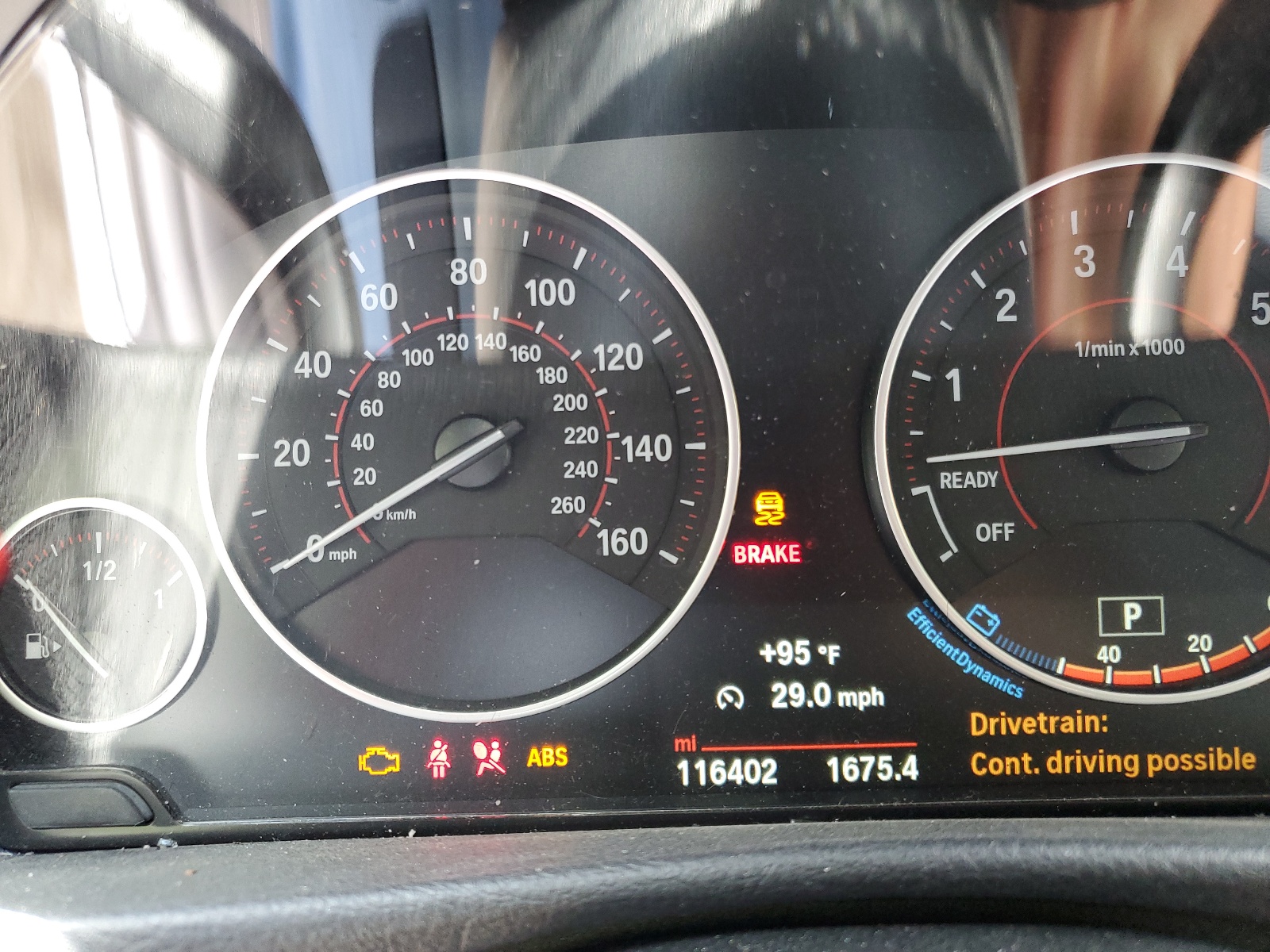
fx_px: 954
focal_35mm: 26
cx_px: 635
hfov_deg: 67.3
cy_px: 476
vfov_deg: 53.1
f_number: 1.5
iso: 145
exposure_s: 1/60.2
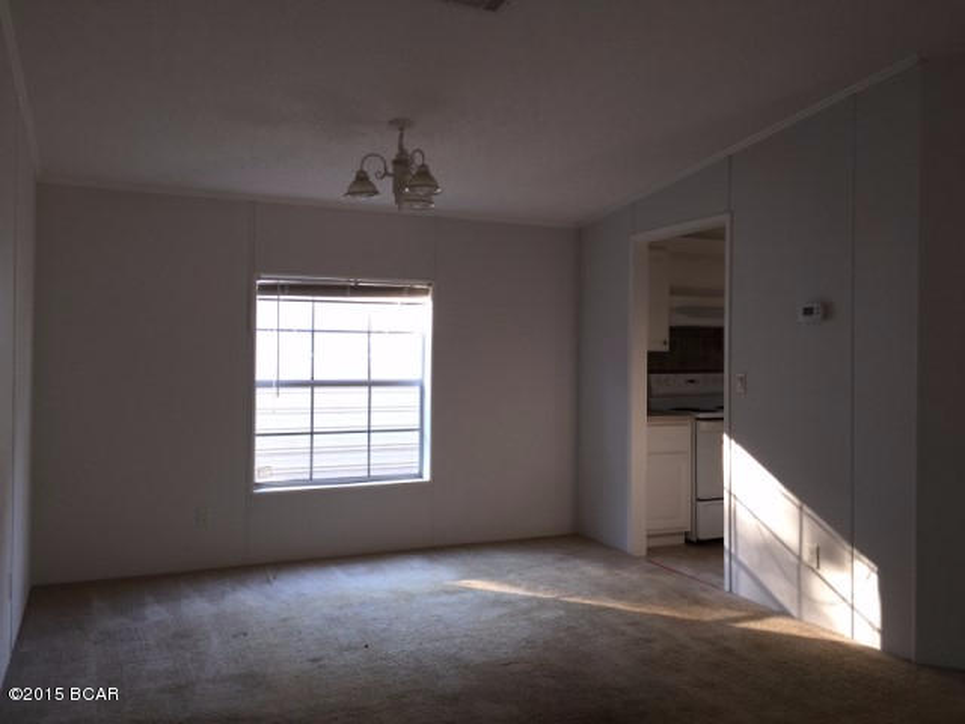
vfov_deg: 48.2
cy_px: 362
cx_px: 482
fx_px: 808
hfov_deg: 61.7
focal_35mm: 29
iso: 40
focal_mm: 4.15
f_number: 2.2
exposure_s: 1/30
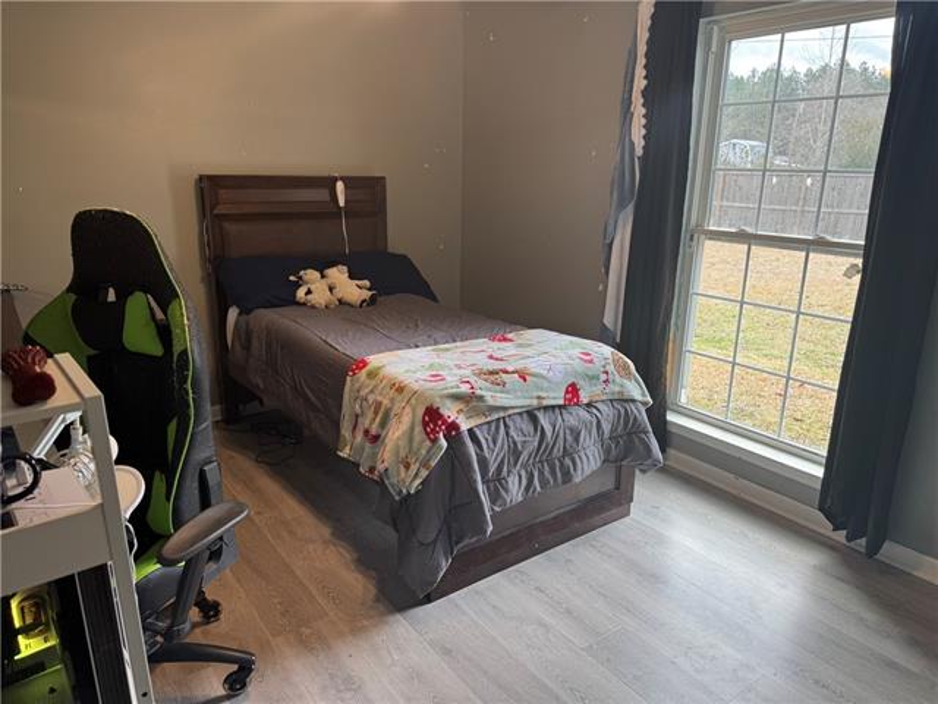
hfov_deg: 71.6
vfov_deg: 56.8
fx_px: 650
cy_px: 352
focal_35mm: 24
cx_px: 469
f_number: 1.78
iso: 64
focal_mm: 6.76
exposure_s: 1/126
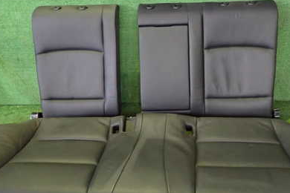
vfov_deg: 33.3
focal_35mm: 40
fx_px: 322
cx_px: 155
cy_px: 79
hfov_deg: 48.4
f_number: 2
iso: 640
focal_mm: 4.5
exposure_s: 1/30
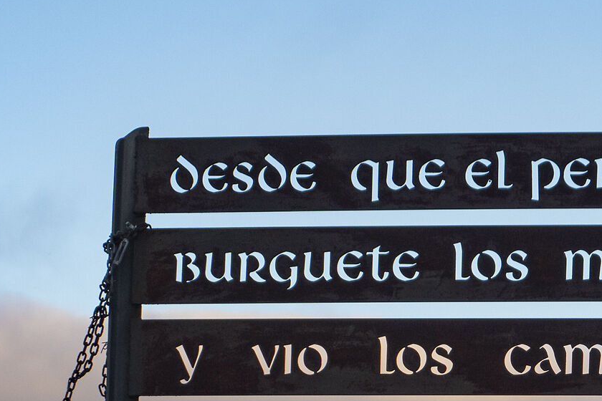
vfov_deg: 8.4
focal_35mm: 160
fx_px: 2675
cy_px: 554
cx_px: 565
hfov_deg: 12.7
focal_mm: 20.4
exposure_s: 1/800
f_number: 2.8
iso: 125
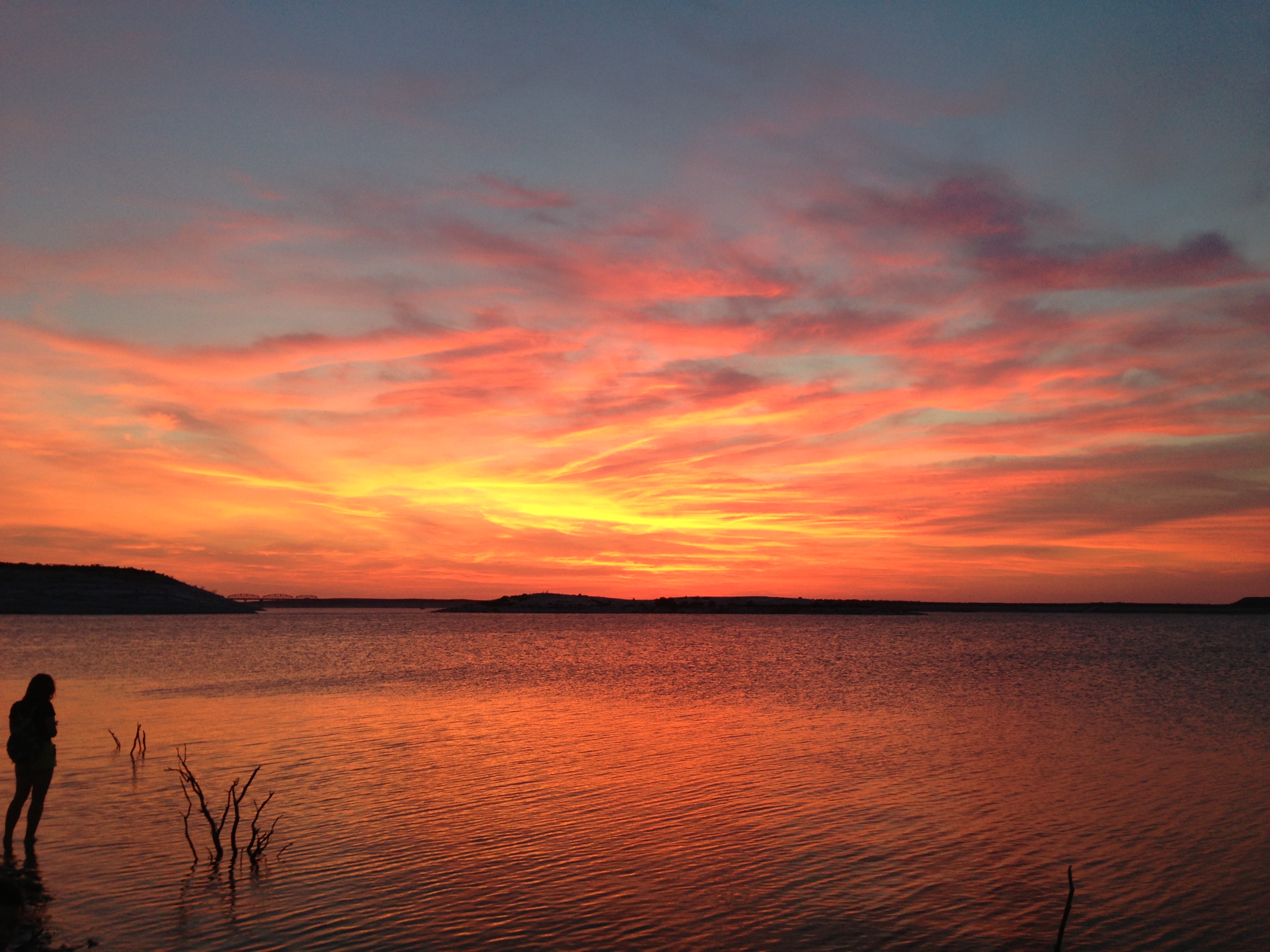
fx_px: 1211
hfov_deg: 55.4
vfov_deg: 42.9
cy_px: 476
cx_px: 635
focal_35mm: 33
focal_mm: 4.13
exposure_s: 1/30
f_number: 2.4
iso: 64
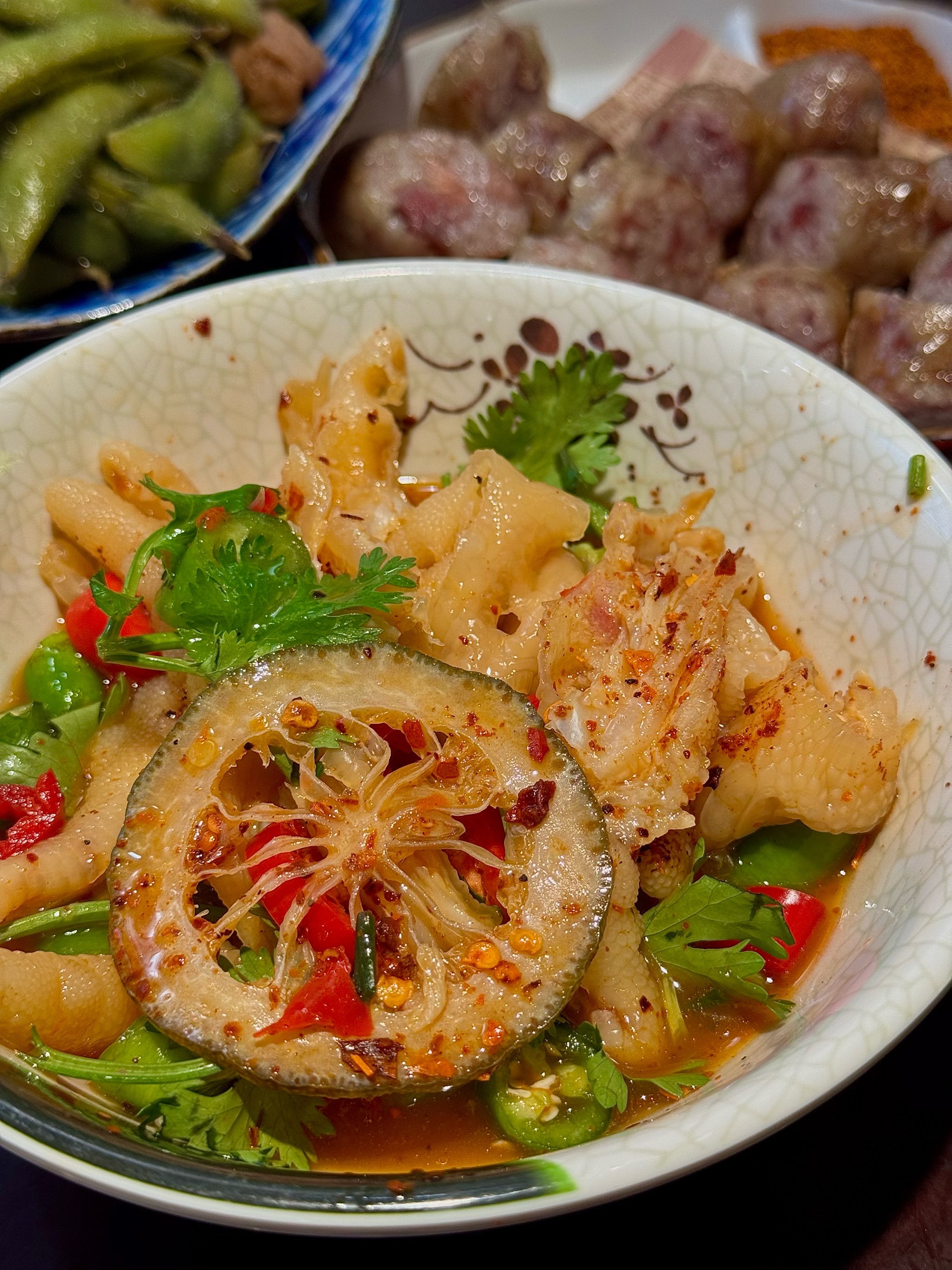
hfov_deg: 30.3
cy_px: 635
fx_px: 1760
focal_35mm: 48
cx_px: 476
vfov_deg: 39.7
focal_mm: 6.76
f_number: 1.78
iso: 80
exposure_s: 1/100
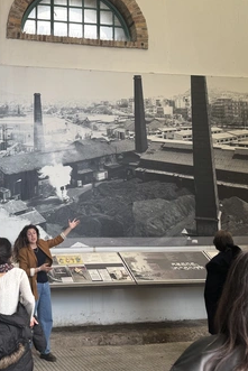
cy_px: 145
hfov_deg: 26.9
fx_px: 506
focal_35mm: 49
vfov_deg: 40.1
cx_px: 43
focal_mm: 6.76
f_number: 1.78
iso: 64
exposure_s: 1/121
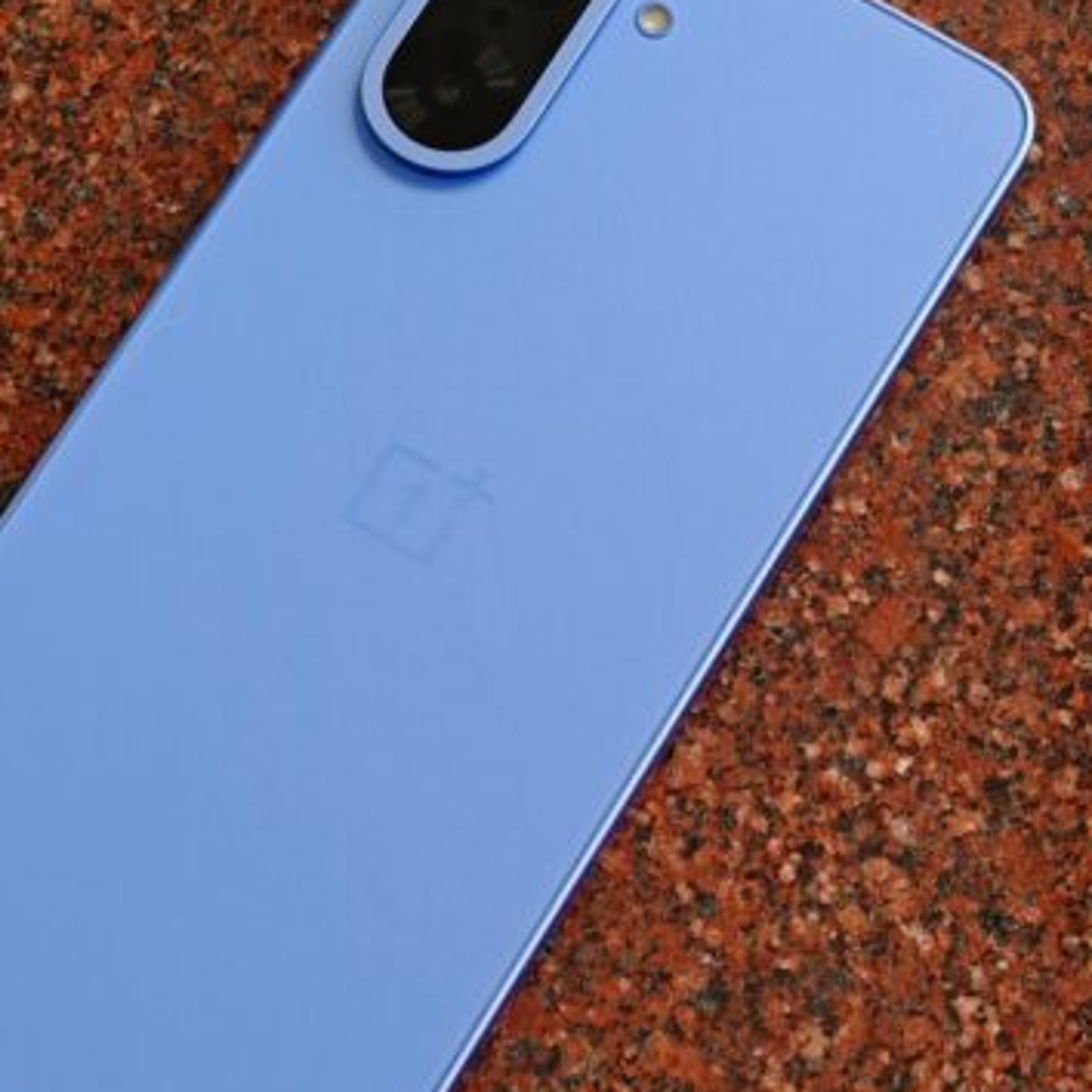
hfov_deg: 13.7
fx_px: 4533
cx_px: 432
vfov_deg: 13.7
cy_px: 549
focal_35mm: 127
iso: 250
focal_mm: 13.85
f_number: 2.6
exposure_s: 1/200
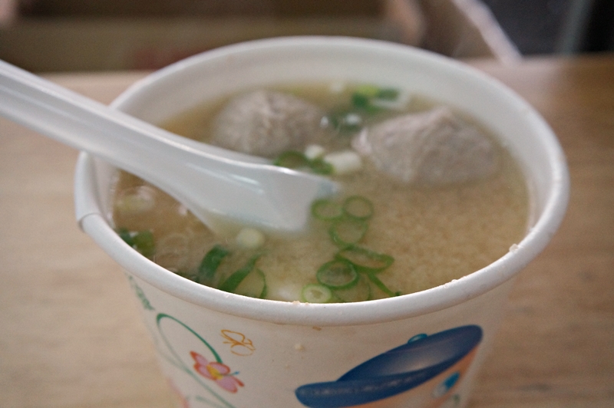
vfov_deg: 34.2
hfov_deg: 49.6
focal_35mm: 39
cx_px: 307
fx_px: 665
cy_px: 204
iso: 1250
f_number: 6.3
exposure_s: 1/60
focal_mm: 26
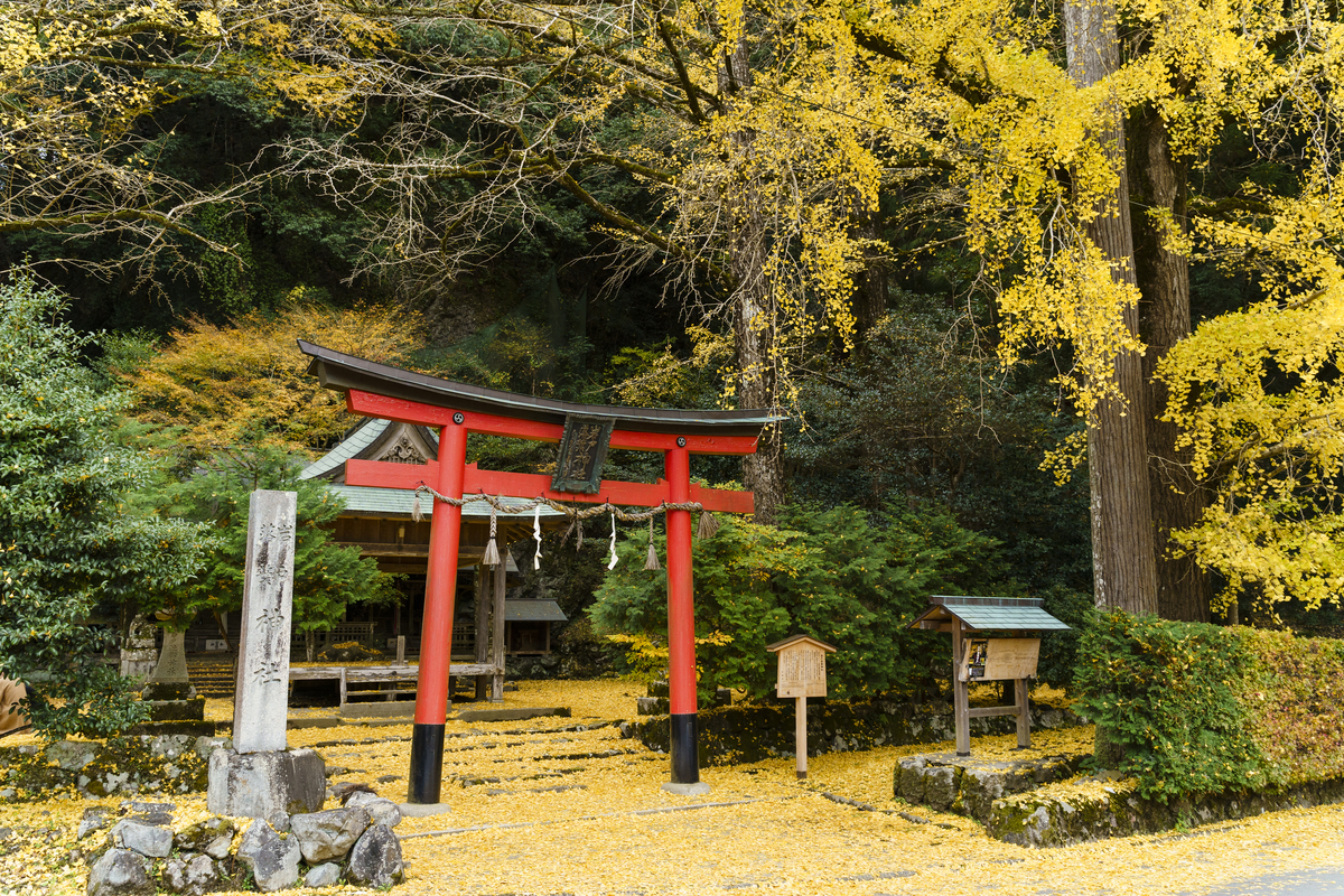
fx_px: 1045
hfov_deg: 65.5
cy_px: 448
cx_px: 672
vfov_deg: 46.4
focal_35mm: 28
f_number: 4
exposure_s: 1/400
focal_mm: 28
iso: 640
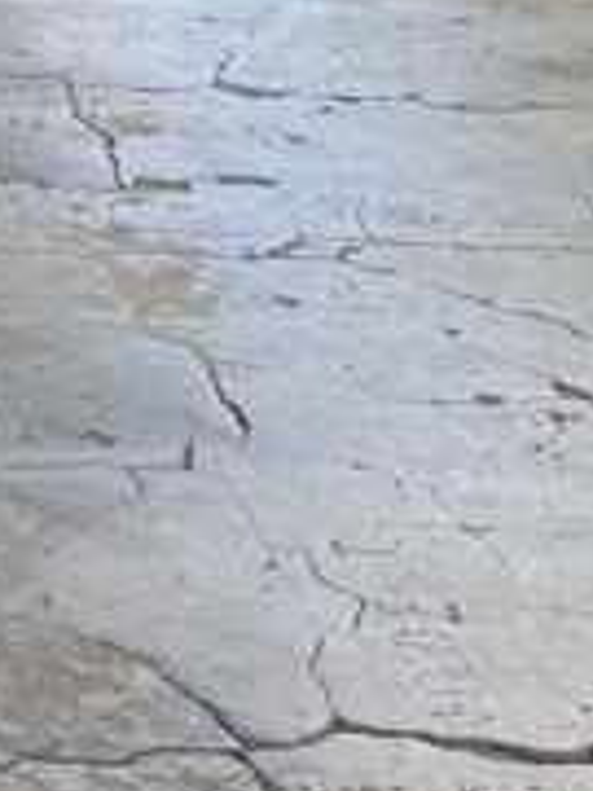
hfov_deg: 8.9
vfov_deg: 11.3
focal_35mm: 148
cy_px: -1041
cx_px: -940
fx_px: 3380
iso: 50
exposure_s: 1/343
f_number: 1.6
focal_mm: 5.1
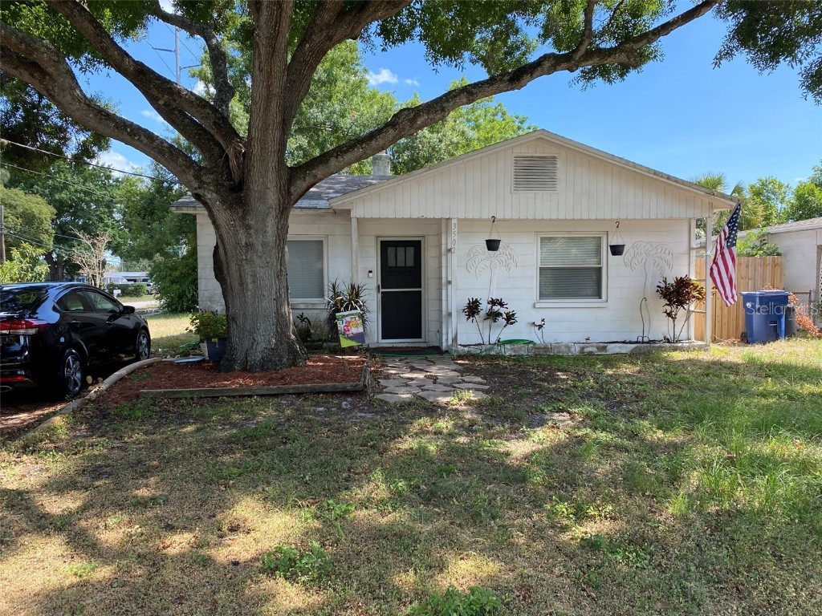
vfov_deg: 53.1
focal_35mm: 26
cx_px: 411
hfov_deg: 67.3
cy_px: 308
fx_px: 617
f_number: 1.8
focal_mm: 4.25
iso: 32
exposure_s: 1/493
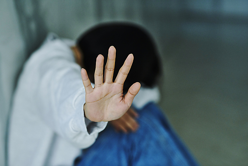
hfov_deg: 23.9
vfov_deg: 16.1
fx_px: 586
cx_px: 124
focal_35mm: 85
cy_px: 83
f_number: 2.2
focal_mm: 85
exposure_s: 1/100
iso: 1000
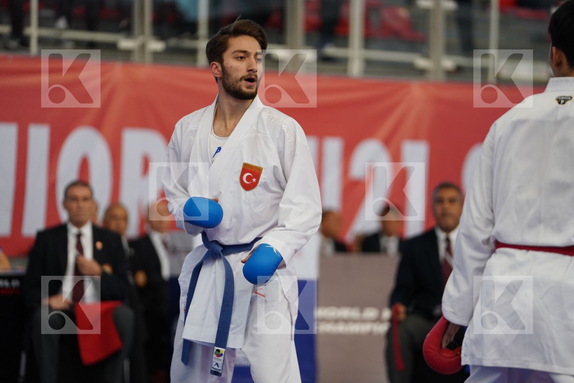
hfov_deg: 13.0
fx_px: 2519
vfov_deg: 8.7
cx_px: 287
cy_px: 192
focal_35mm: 158
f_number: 2.8
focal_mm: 158
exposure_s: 1/1000
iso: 1600
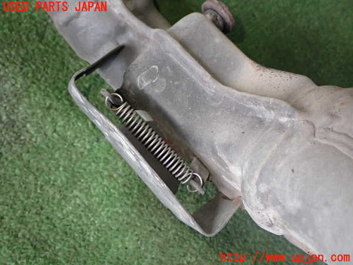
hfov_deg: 42.9
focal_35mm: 44
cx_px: 176
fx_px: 449
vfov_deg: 32.9
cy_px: 132
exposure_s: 1/40
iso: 400
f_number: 2.9
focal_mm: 7.84
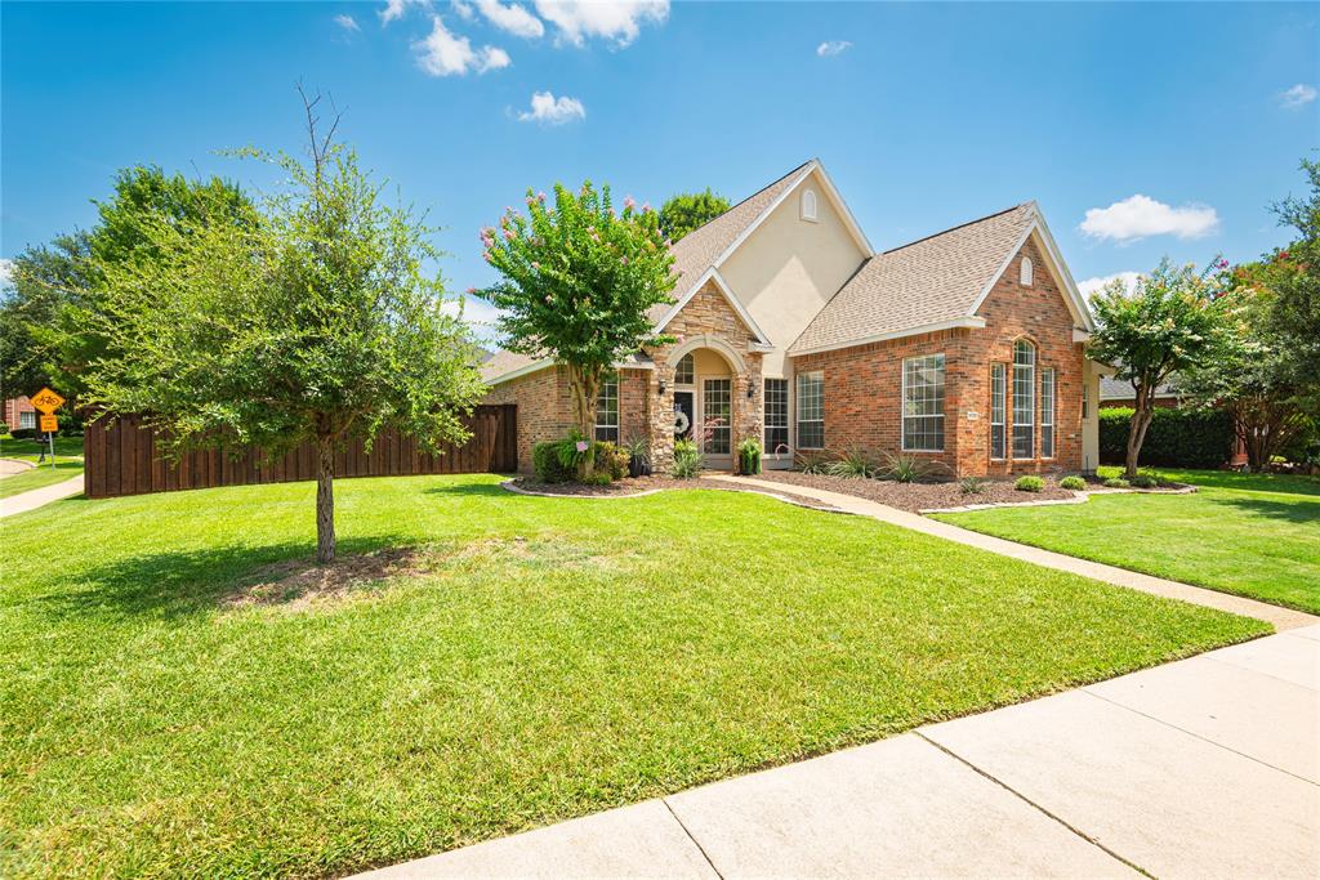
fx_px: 587
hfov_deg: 96.7
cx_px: 660
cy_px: 440
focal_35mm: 16
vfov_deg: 73.8
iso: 100
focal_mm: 16
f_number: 7.1
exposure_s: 1/160
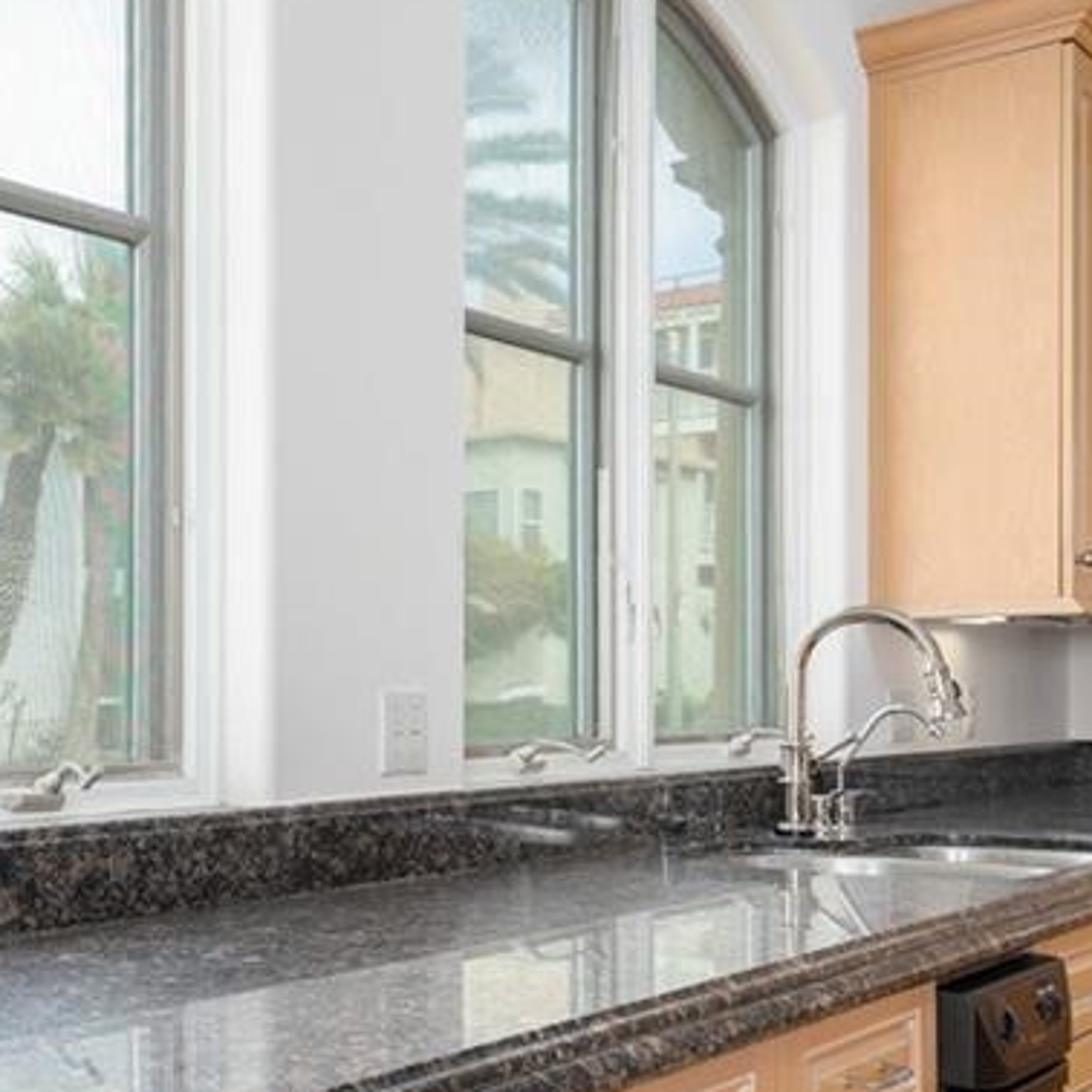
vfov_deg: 36.6
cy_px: 688
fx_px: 1642
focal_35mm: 46
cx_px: -150
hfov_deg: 31.9
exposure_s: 1/90
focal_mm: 20
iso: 200
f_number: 8
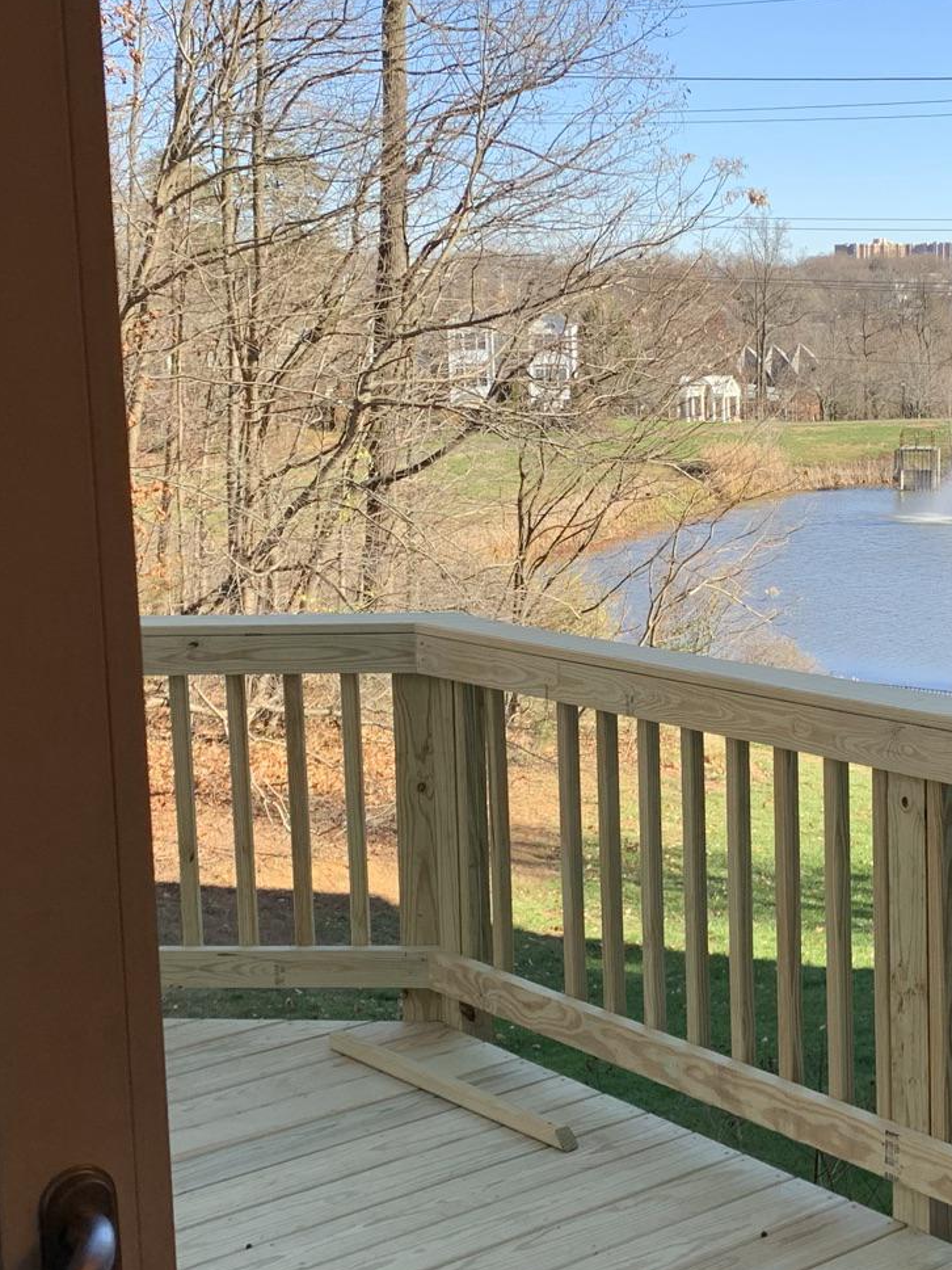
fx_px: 2017
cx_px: 690
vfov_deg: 34.9
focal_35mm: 55
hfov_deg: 26.3
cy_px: 636
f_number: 1.8
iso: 25
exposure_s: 1/651
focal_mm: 4.25
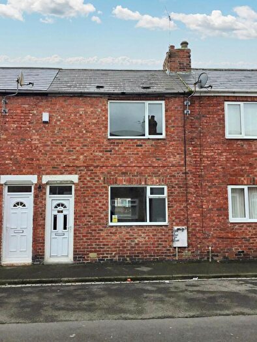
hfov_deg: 45.5
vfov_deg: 58.3
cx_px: 128
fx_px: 307
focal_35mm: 31
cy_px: 171
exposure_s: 1/413
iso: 25
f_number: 2.4
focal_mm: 3.3
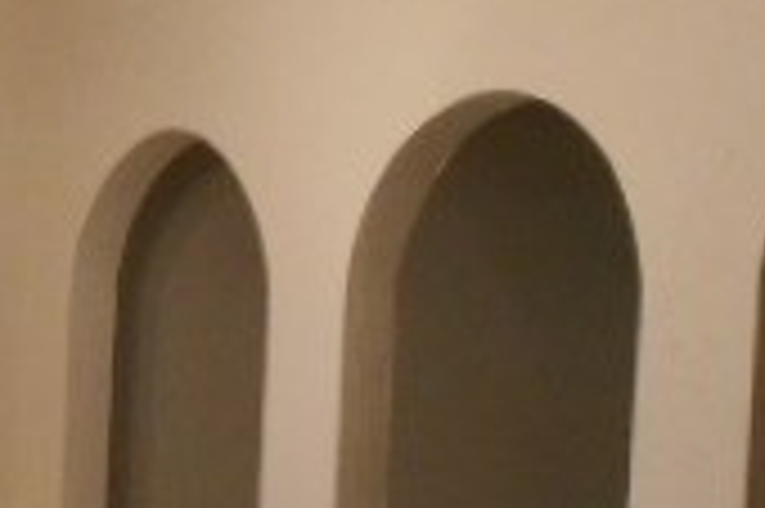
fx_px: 2165
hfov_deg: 19.6
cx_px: 63
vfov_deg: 13.0
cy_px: 616
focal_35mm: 102
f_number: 3.5
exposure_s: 1/25
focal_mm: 4.6
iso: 400
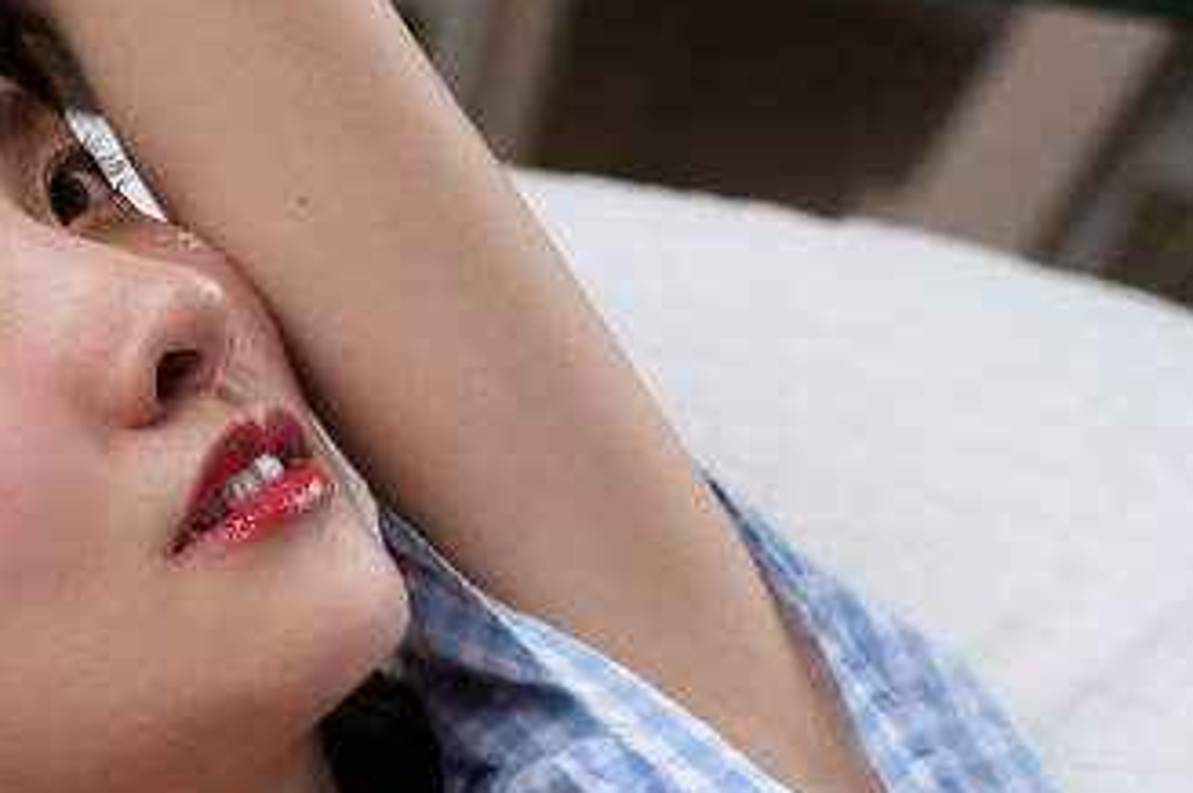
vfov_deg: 10.5
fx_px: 4237
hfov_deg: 15.0
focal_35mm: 128
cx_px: -506
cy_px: 949
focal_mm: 35
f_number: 2.5
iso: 320
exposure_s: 1/2000
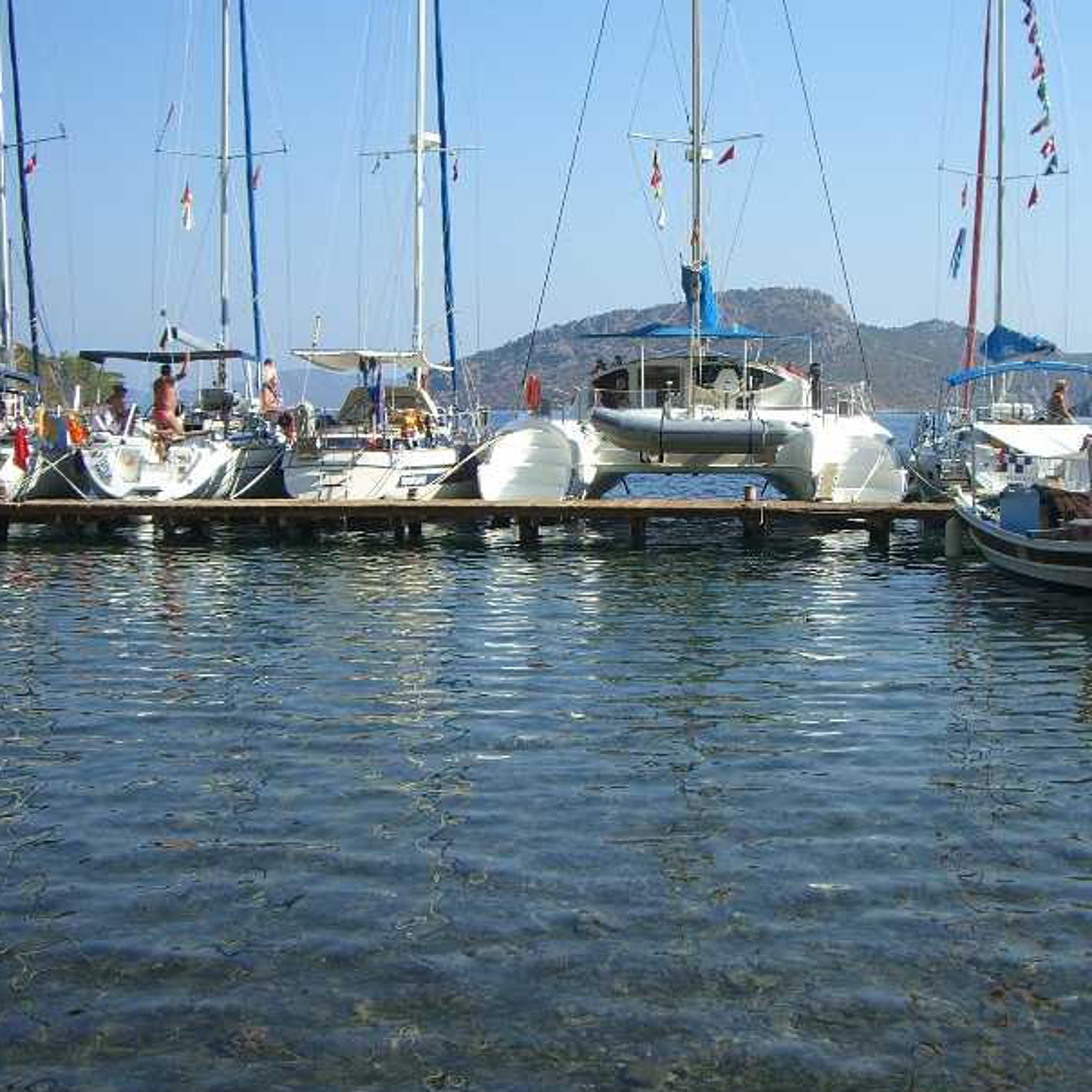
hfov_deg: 35.9
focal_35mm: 47
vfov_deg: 36.1
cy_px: 559
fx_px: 1677
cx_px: 670
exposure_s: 1/640
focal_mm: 6.2
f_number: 4.3
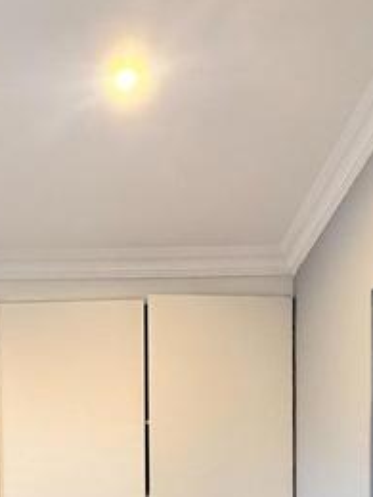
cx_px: 57
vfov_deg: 39.5
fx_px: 618
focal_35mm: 43
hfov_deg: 32.4
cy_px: 478
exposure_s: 1/50
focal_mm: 2.22
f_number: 2.2
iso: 250
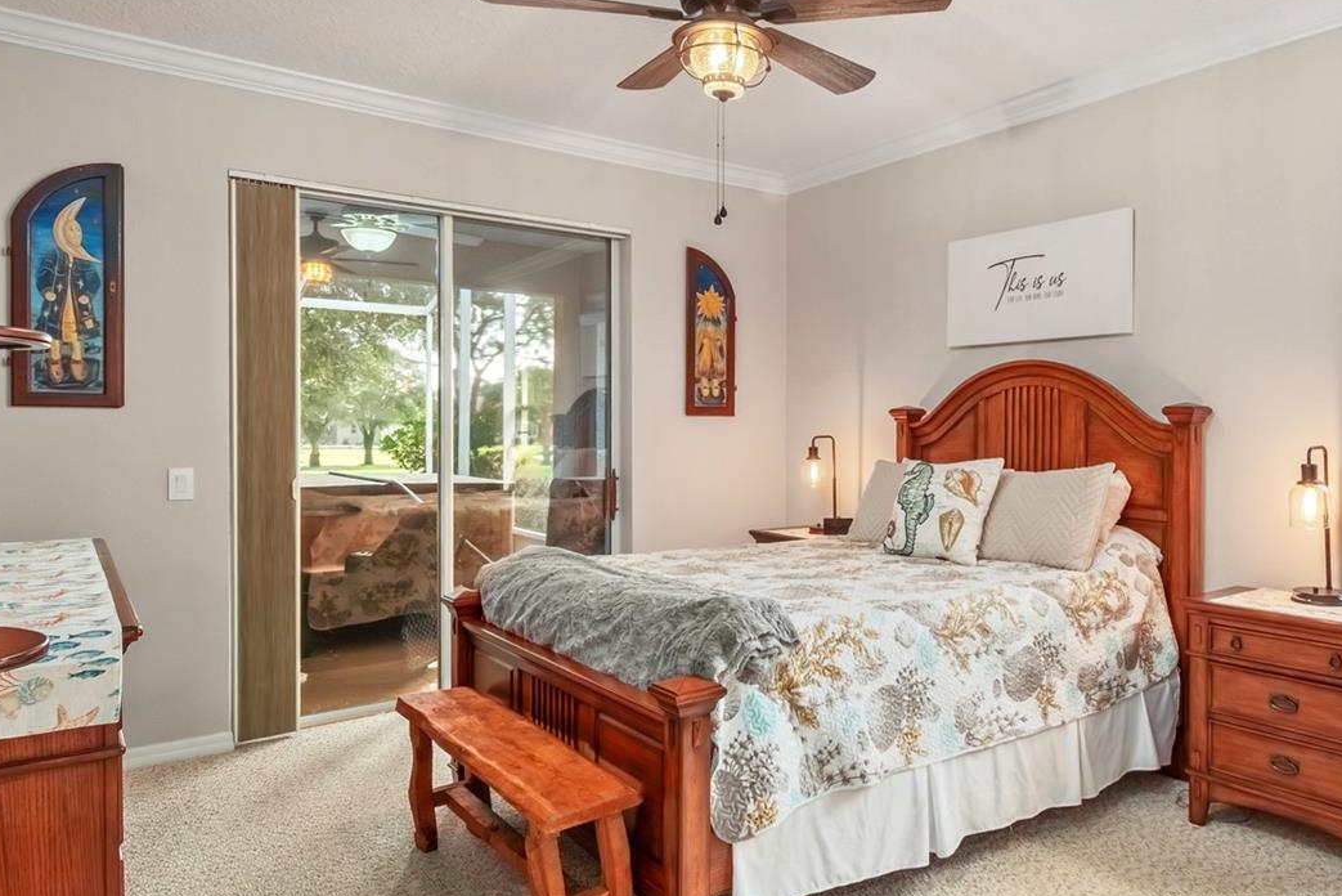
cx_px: 831
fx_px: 858
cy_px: 402
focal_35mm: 23
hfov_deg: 74.9
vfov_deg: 55.0
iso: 250
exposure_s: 1/2
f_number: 9
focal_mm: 10
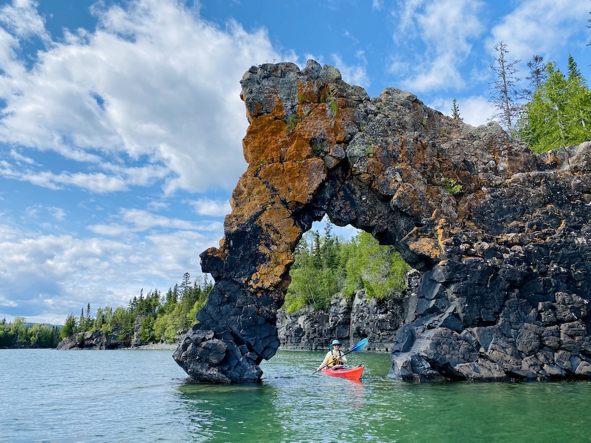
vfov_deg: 53.1
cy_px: 222
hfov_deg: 67.3
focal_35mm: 26
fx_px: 444
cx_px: 296
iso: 32
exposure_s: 1/3205
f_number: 1.8
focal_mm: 4.25
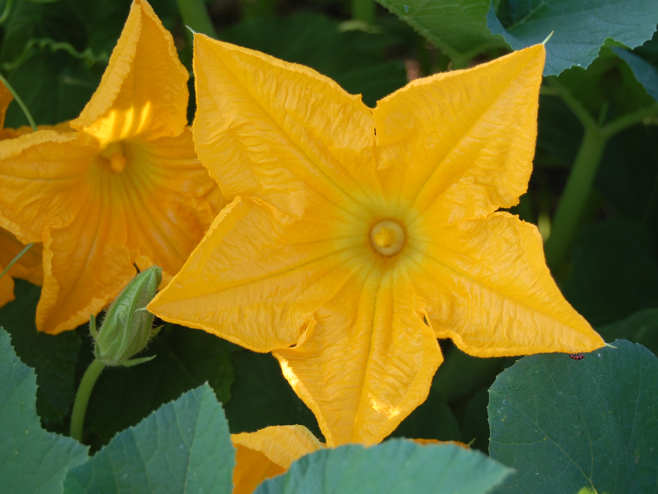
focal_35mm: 84
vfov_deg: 17.6
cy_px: 253
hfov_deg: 23.3
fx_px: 1597
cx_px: 281
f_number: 5.6
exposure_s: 1/125
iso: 200
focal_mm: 48
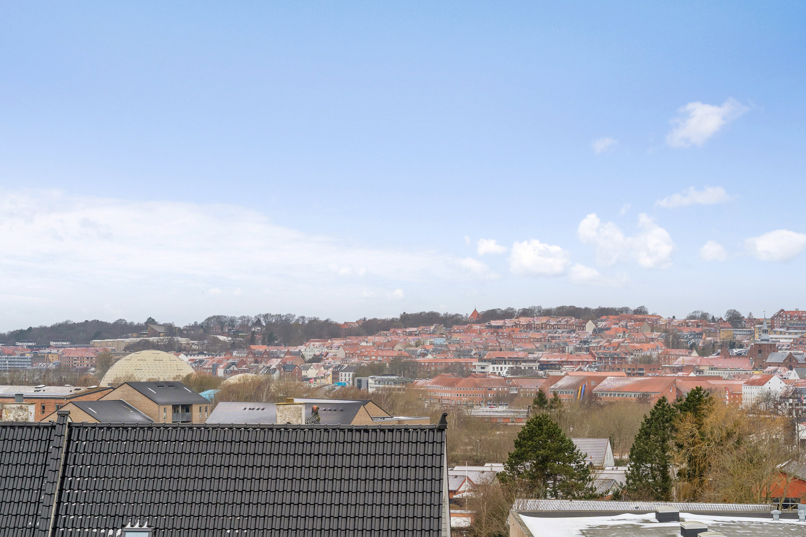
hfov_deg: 21.9
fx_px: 2082
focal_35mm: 93
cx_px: 403
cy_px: 268
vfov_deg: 14.7
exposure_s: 1/1000
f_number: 7.1
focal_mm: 93
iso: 800
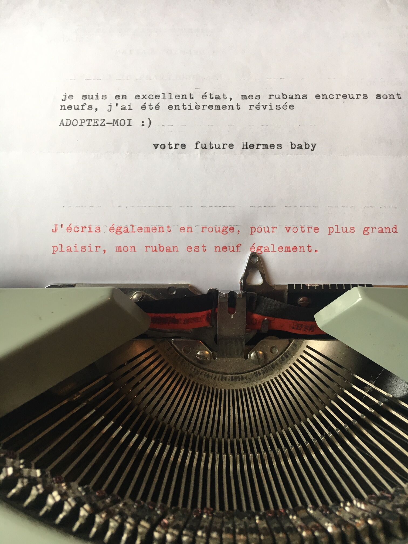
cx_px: 204
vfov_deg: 61.7
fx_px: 456
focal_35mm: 29
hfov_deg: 48.2
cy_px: 272
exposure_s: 1/33
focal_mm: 4.15
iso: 80
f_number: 2.2
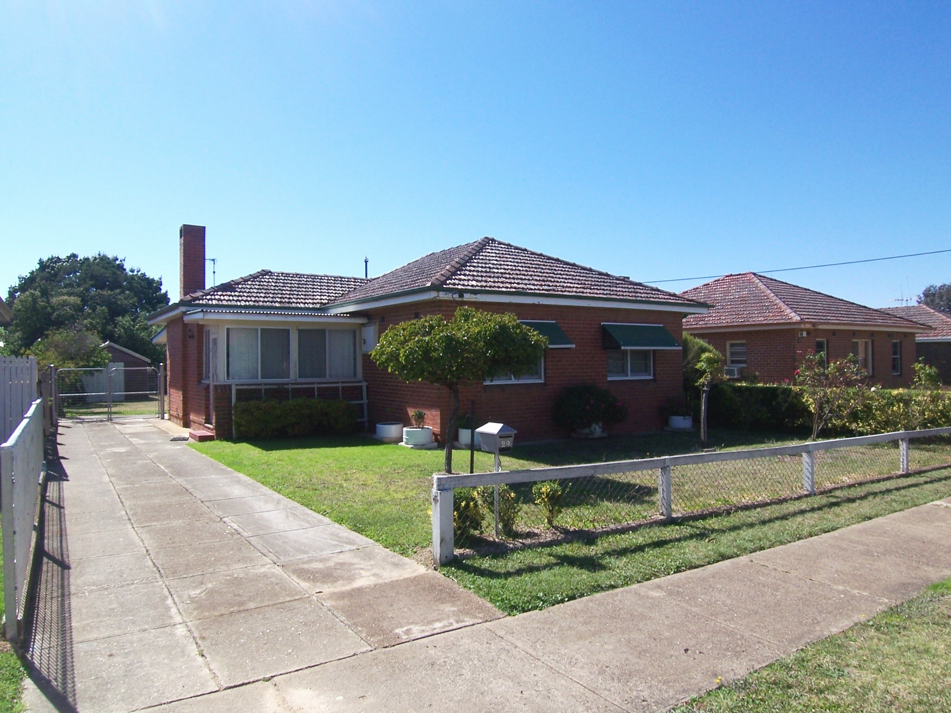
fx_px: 632
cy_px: 356
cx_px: 476
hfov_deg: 73.9
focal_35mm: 23
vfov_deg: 58.9
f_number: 5.6
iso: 64
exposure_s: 1/320
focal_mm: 3.8
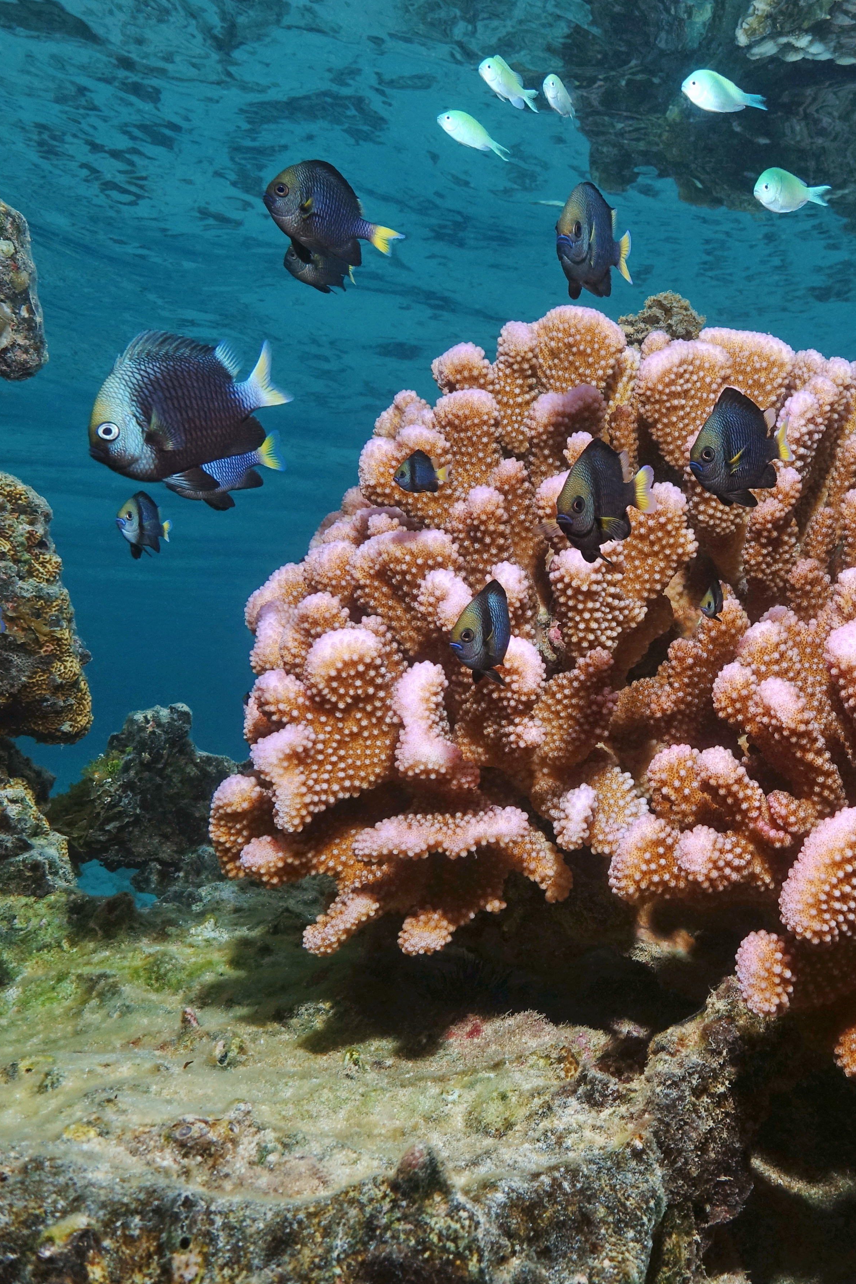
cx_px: 714
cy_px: 638
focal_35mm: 37
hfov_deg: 34.6
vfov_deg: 51.9
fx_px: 1320
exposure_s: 1/320
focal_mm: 8.8
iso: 125
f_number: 6.3
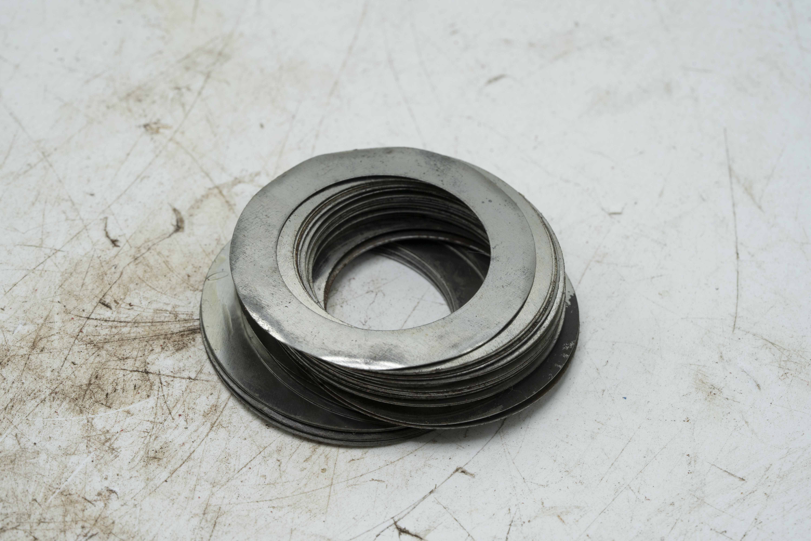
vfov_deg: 15.2
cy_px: 270
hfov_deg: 22.6
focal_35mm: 90
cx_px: 406
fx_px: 2027
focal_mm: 90
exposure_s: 1/100
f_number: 13
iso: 400
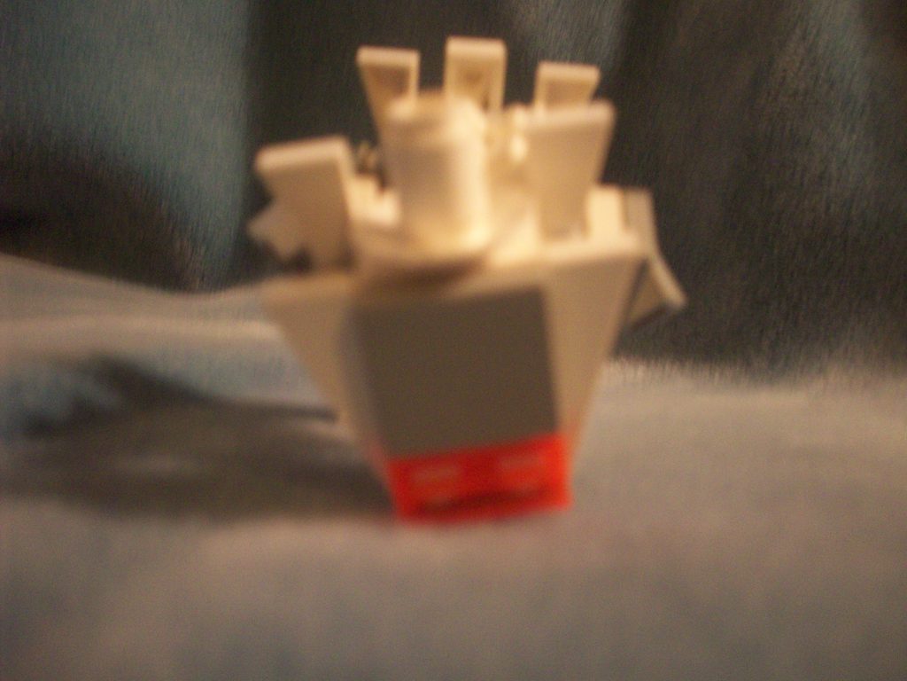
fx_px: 969
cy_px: 340
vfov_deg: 38.7
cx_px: 454
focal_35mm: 37
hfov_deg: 50.1
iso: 200
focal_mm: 6.2
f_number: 2.8
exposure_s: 1/8
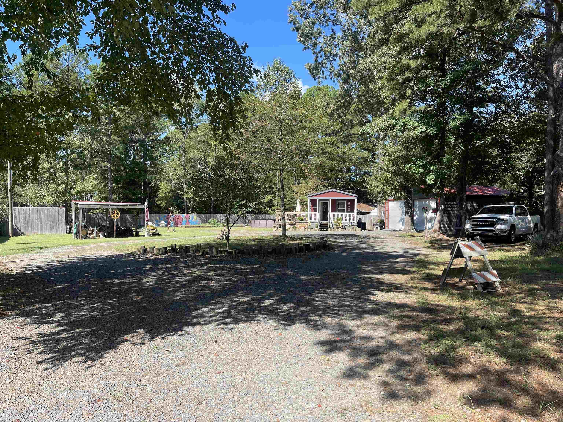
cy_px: 211
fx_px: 423
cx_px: 282
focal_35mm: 26
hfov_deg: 67.3
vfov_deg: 53.1
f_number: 1.6
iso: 50
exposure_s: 1/1689
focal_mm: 5.1
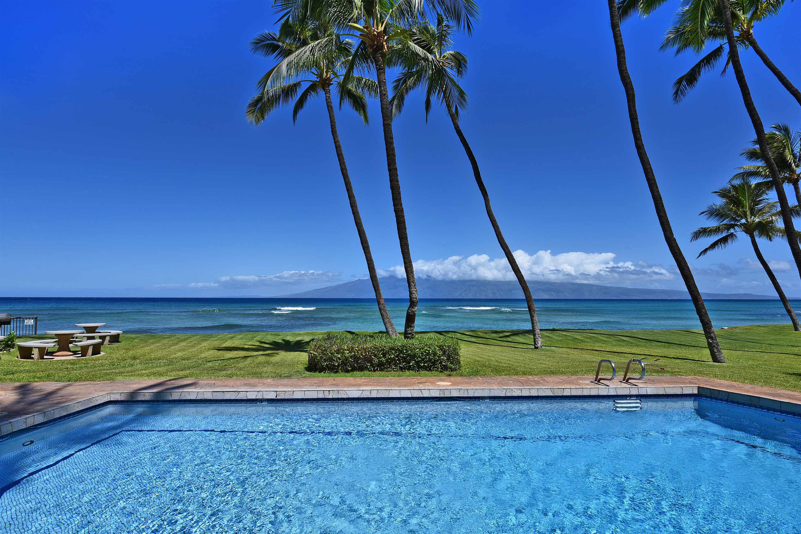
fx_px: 445
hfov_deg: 84.0
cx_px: 400
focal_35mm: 20
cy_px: 267
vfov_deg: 62.0
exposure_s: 1/200
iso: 100
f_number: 14
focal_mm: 20
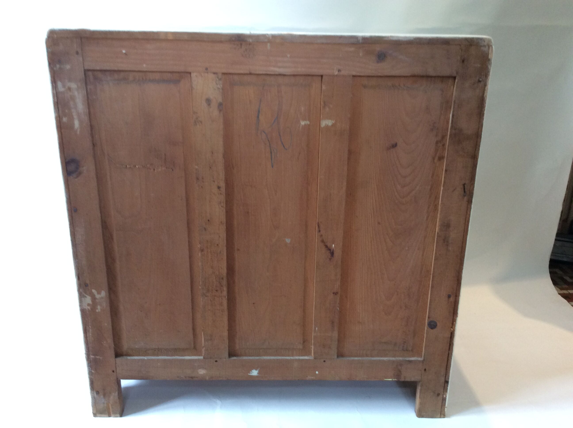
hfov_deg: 56.9
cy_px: 214
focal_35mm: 32
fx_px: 529
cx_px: 286
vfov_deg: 44.1
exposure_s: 1/25
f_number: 2.4
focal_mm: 3.3
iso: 100
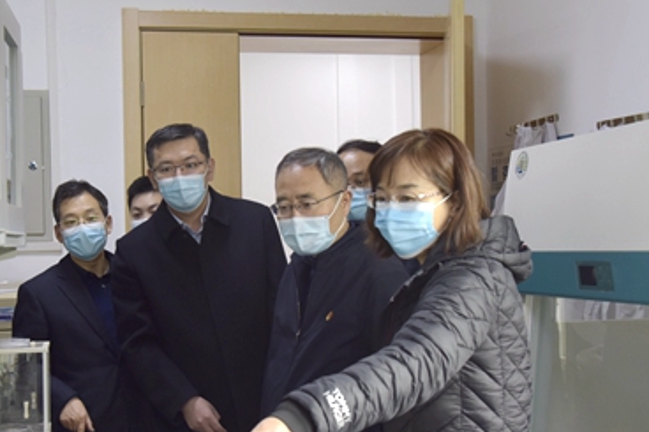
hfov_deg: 32.3
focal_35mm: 62
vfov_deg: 21.9
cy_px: 247
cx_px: 256
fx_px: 1117
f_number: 5
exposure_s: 1/100
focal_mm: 38
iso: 640
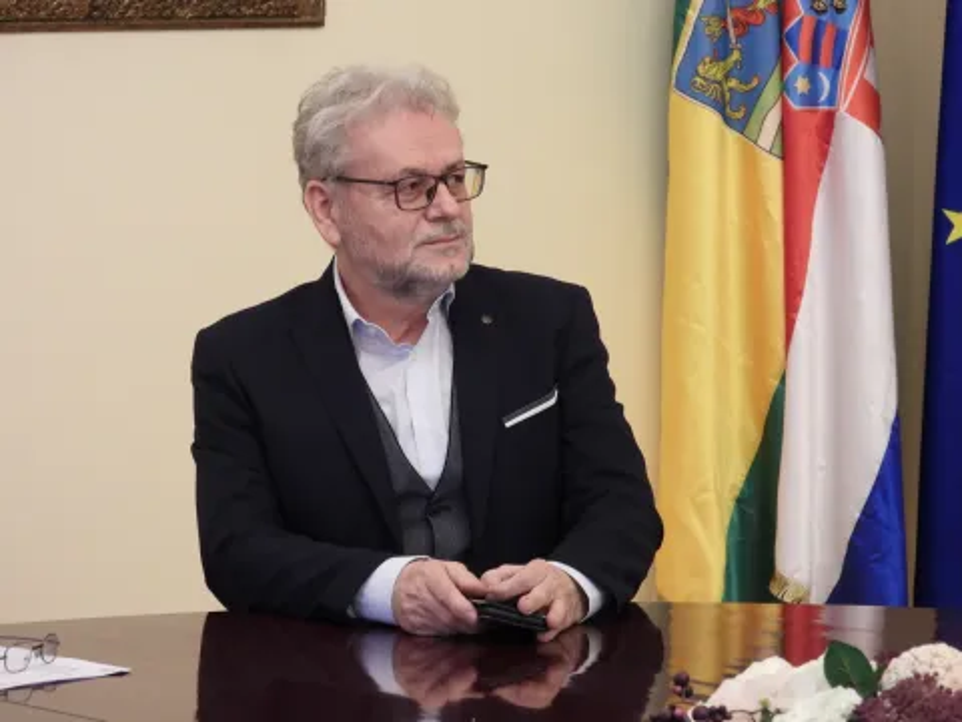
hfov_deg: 14.6
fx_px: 3752
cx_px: 481
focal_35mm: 135
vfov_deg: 11.0
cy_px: 361
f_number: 4
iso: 400
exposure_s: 1/50
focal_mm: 24.1
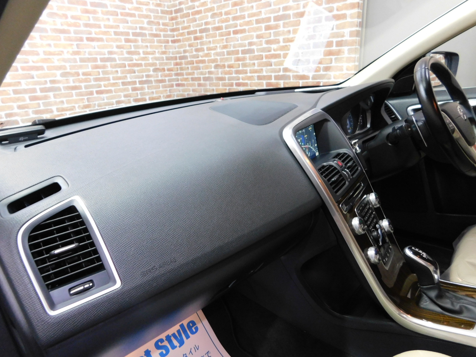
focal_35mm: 23
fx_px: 316
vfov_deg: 58.9
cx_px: 238
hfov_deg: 73.9
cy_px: 178
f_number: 3
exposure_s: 1/13
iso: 400
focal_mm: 4
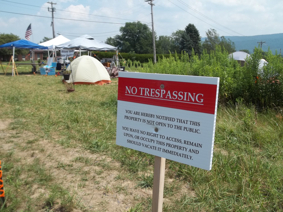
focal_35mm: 33
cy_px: 106
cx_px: 142
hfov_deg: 55.4
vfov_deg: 42.9
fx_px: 270
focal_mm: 5.9
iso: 64
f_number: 8
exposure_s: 1/160
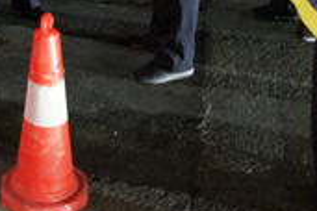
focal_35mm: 77
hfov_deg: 25.8
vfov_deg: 16.2
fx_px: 678
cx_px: 56
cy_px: -107
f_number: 2.8
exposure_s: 1/30
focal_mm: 24
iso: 6400
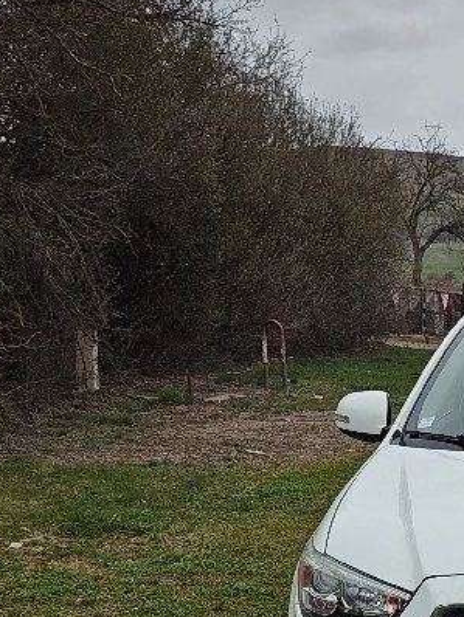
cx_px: 583
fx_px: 1375
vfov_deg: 23.8
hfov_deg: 18.0
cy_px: 669
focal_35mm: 77
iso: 50
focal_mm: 6.06
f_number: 1.6
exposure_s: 1/625
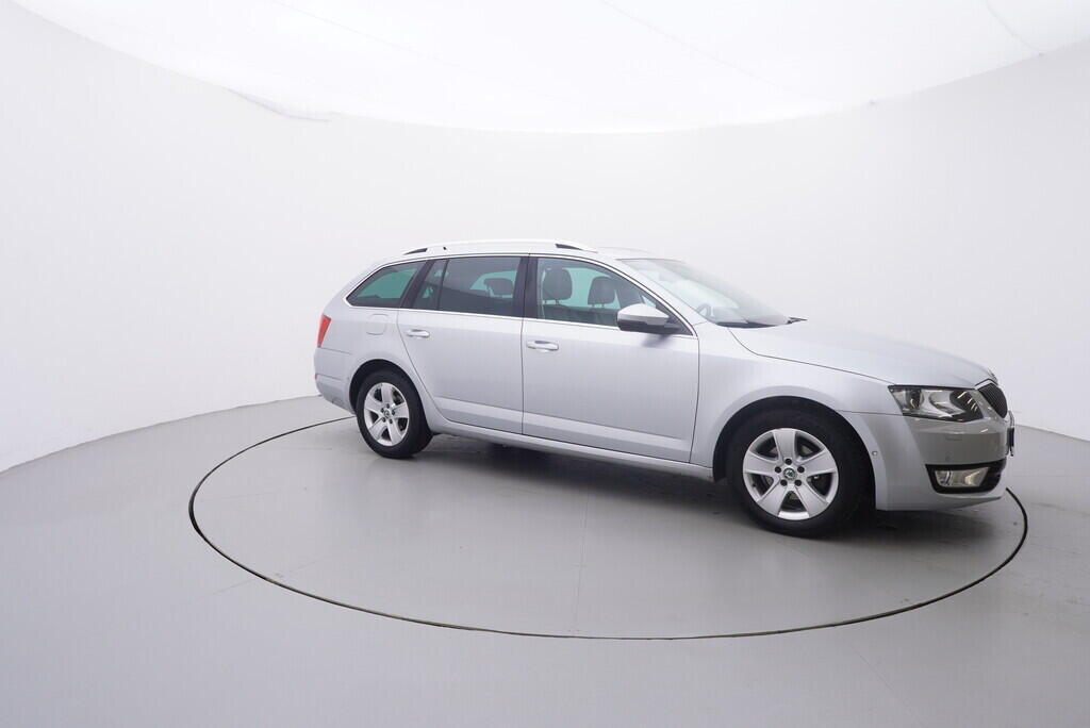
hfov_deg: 77.3
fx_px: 682
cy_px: 364
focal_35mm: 22
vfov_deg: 56.2
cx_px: 545
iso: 200
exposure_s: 1/80
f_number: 5
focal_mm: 15
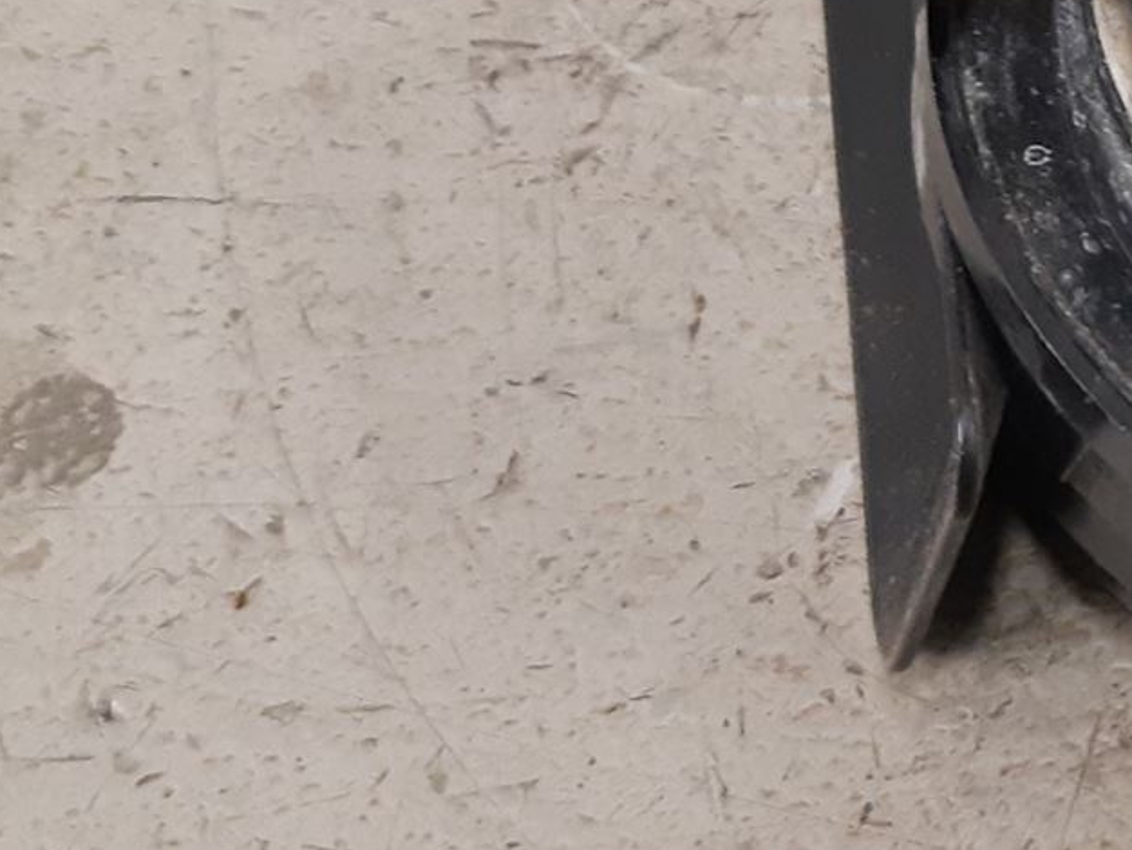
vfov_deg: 16.9
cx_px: 1523
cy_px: -25
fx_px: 2781
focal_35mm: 85
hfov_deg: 20.7
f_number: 1.7
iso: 250
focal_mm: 3.93
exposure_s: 1/33
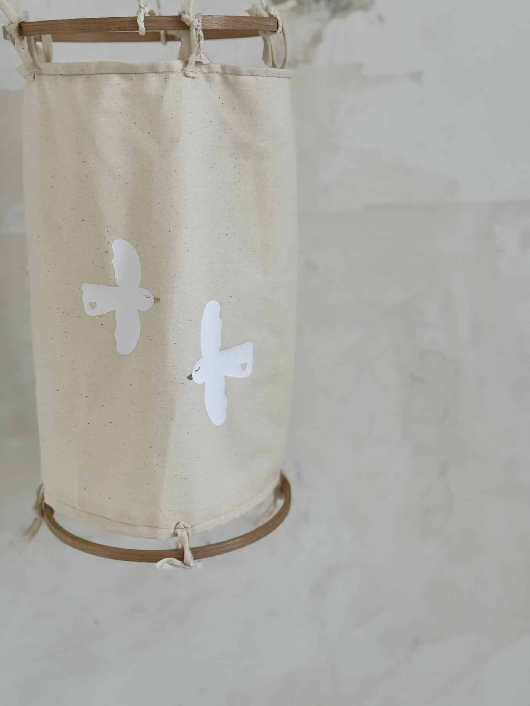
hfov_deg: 30.3
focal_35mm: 48
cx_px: 265
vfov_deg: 39.7
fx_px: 980
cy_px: 353
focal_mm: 6.76
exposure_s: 1/121
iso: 80
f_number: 1.78
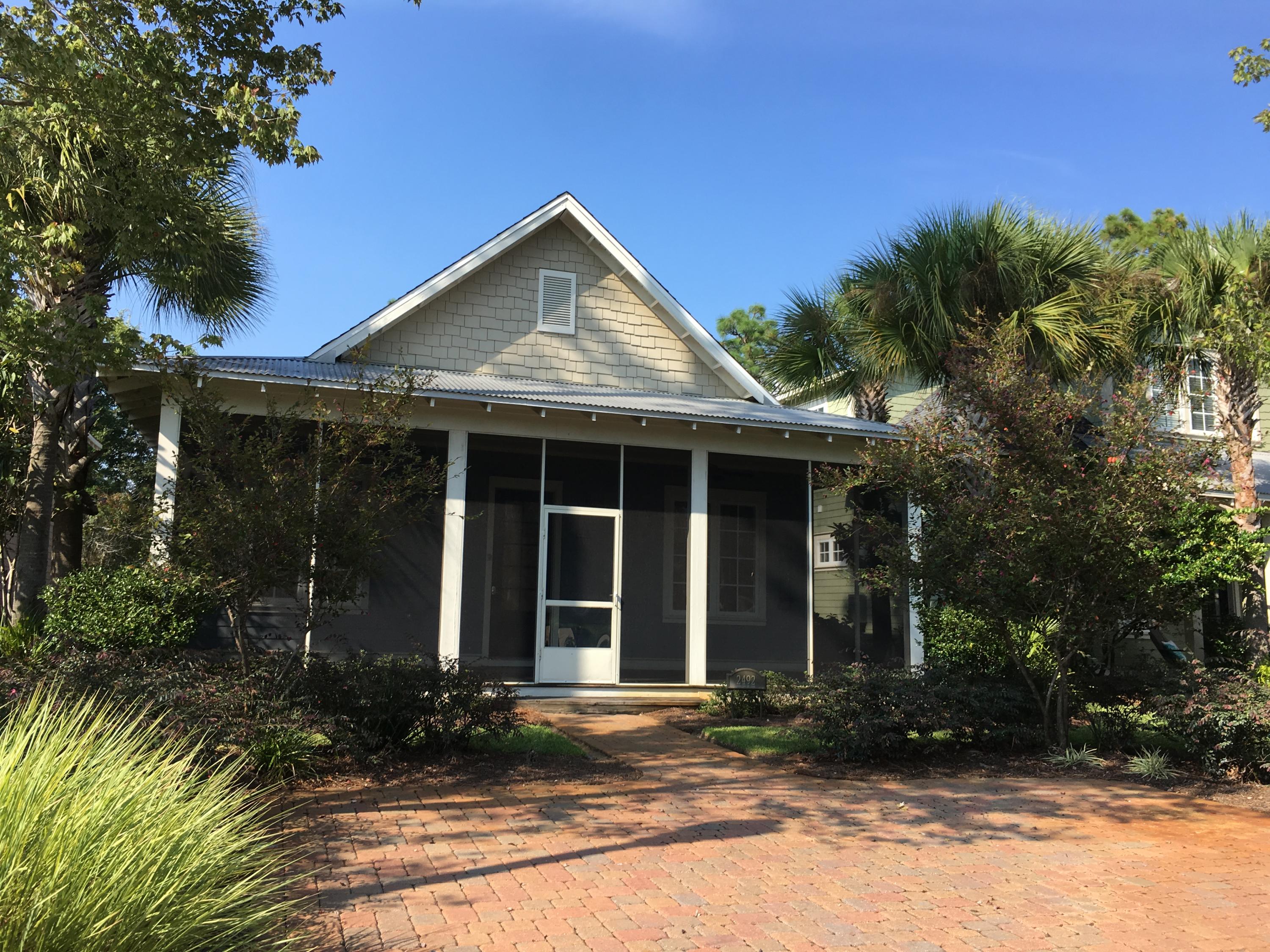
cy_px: 476
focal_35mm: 29
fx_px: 1064
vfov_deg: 48.2
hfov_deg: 61.7
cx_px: 635
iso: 25
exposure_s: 1/874
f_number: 2.2
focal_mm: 4.15
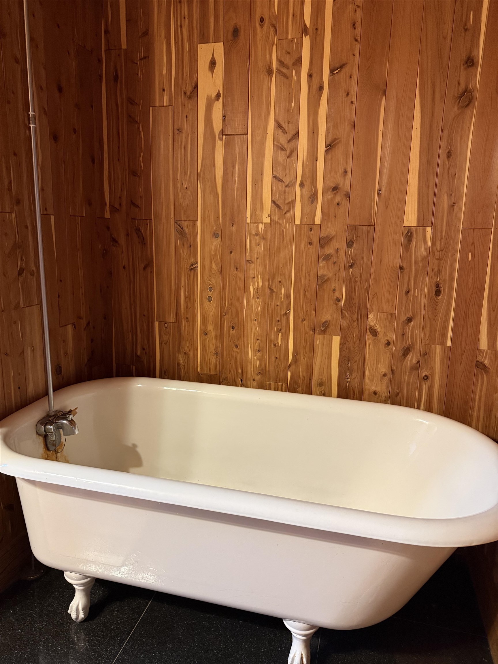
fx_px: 460
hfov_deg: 56.8
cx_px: 249
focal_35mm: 24
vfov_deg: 71.6
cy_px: 332
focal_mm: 6.76
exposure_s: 1/60
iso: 640
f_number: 1.78
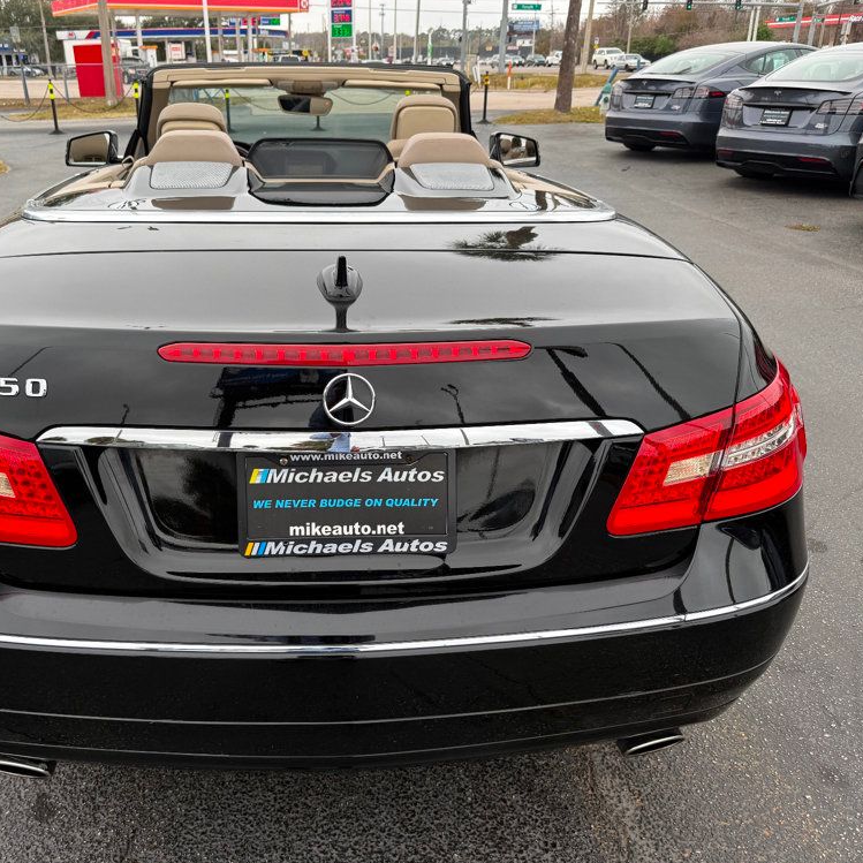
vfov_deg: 55.6
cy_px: 438
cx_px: 341
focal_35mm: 29
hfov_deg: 55.2
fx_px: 818
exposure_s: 1/788
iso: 80
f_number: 1.78
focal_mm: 6.76
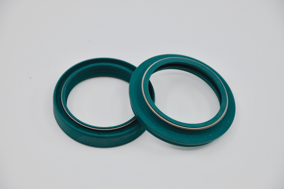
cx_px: 142
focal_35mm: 158
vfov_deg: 8.7
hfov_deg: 13.1
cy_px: 94
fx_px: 1241
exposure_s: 1/160
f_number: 6.3
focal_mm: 105
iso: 100
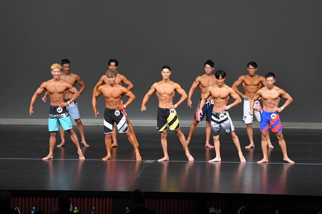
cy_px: 107
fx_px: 1502
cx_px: 161
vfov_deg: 8.2
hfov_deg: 12.2
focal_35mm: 168
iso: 4000
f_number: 5.6
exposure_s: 1/400
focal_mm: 112
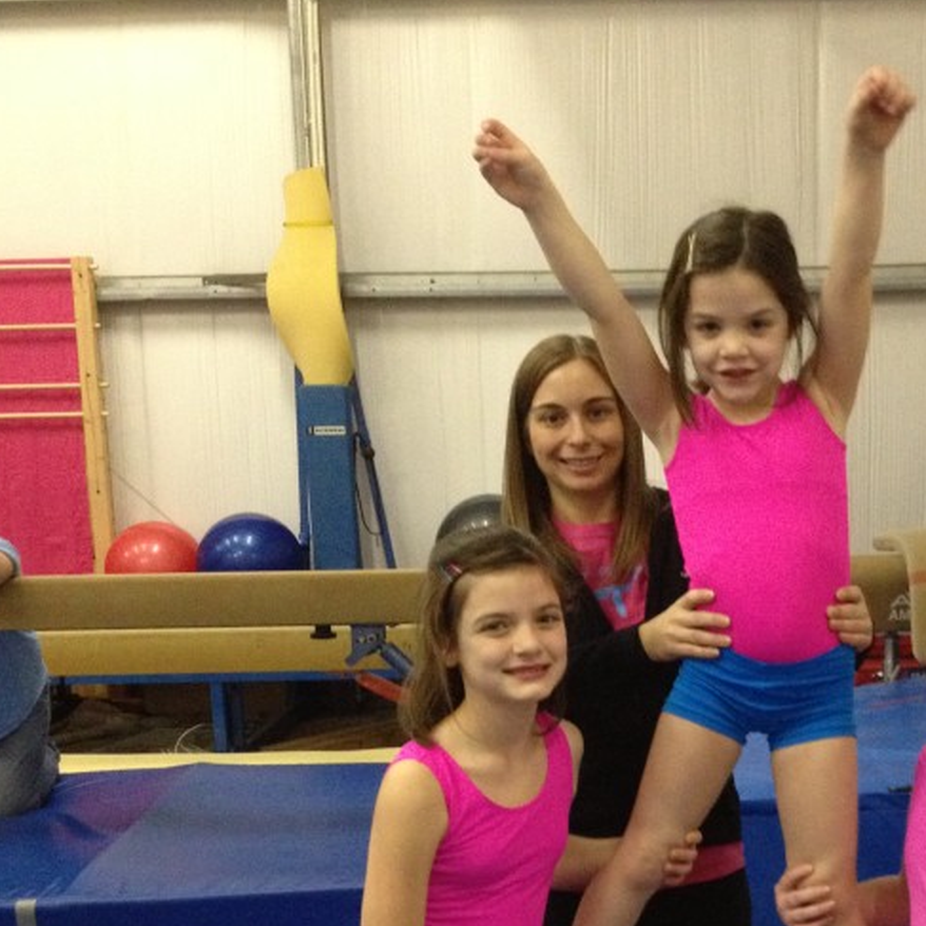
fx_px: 1967
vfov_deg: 25.8
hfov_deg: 26.2
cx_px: 675
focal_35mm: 65
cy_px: 795
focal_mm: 4.28
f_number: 2.4
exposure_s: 1/20
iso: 400
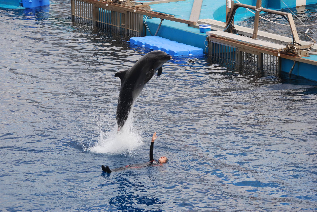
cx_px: 158
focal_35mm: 165
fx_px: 1455
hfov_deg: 12.4
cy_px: 106
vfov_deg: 8.3
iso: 140
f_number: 5.6
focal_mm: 110
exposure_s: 1/500
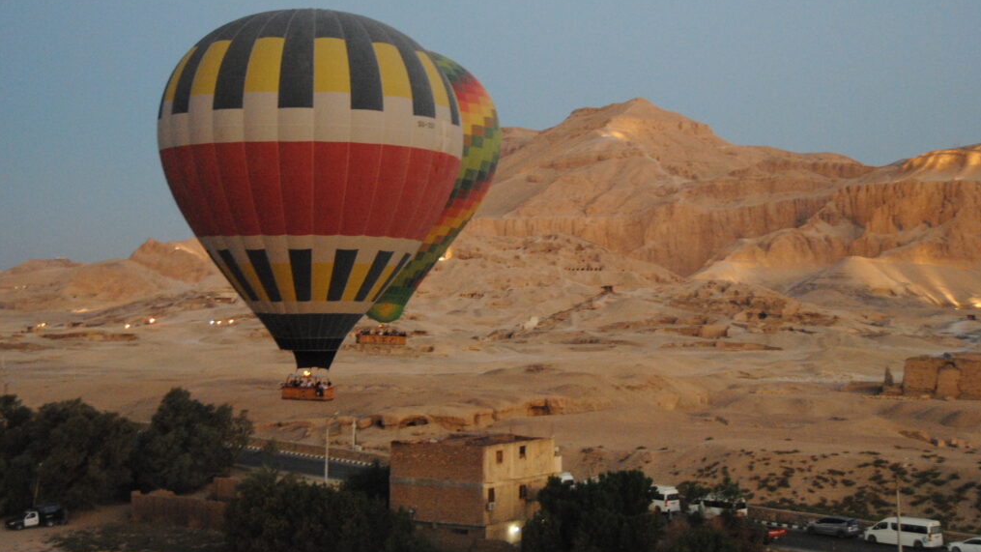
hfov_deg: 37.5
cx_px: 493
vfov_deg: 21.6
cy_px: 242
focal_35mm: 56
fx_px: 1444
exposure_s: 1/25
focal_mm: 35
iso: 1600
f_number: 4.2
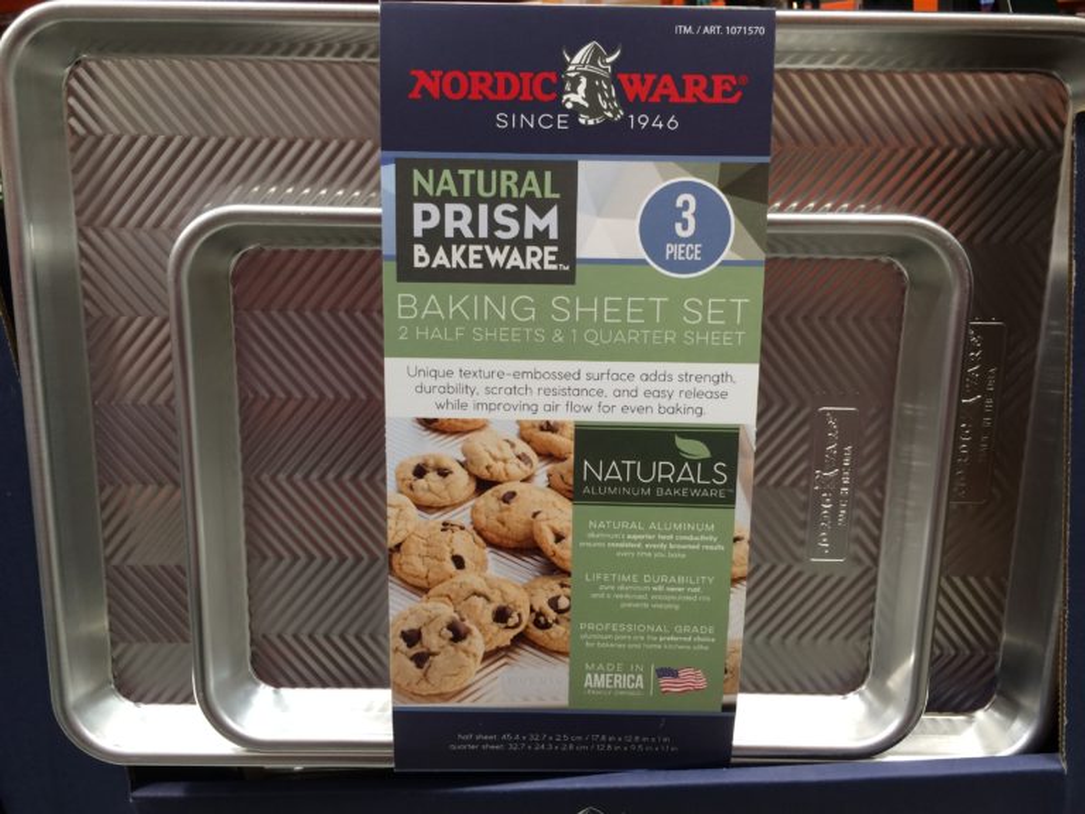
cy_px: 407
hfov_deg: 61.7
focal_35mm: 29
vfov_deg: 48.2
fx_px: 909
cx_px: 542
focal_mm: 4.15
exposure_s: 1/30
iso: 80
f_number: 2.2
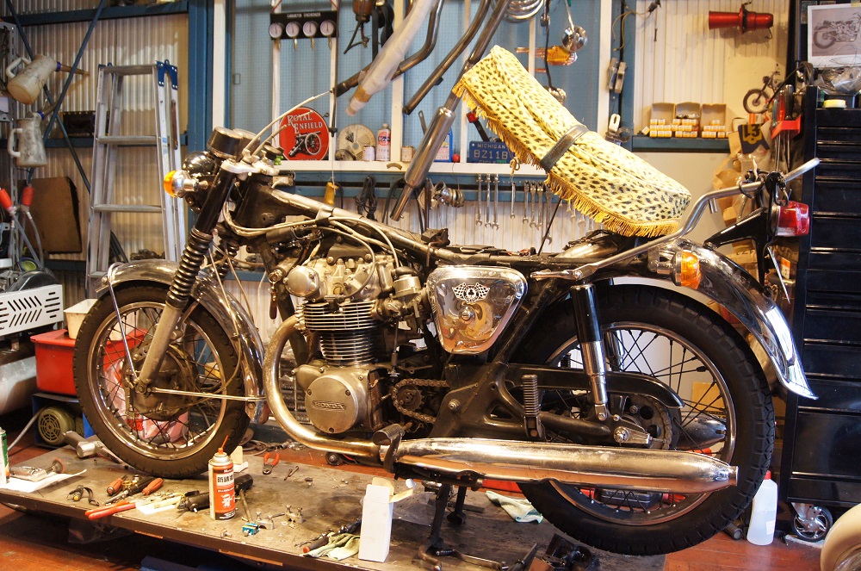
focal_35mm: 33
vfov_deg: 39.8
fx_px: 788
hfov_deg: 57.3
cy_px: 286
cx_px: 430
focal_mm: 22
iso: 1600
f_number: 4
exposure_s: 1/30
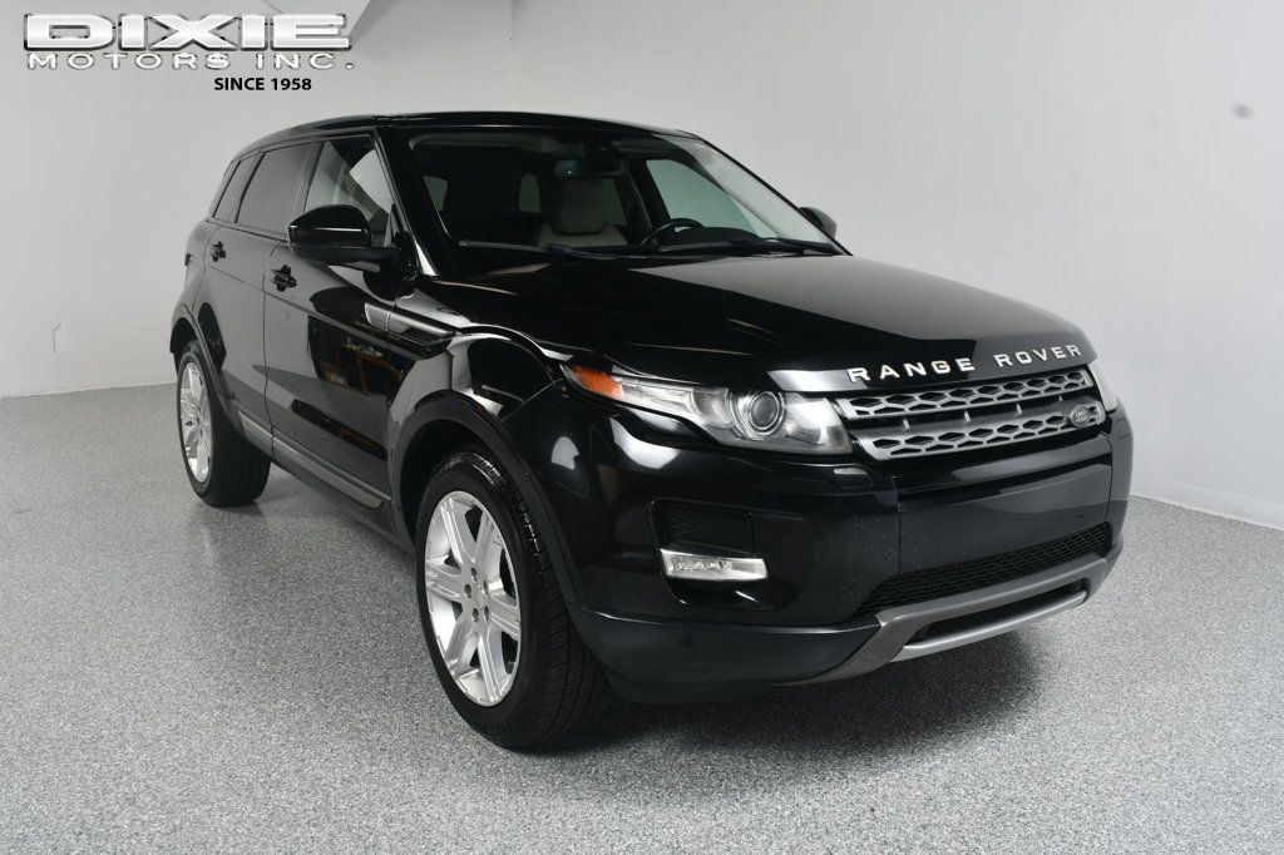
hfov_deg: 57.2
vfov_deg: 39.9
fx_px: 1177
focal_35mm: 33
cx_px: 642
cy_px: 428
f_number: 10
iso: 100
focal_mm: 22
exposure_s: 1/160
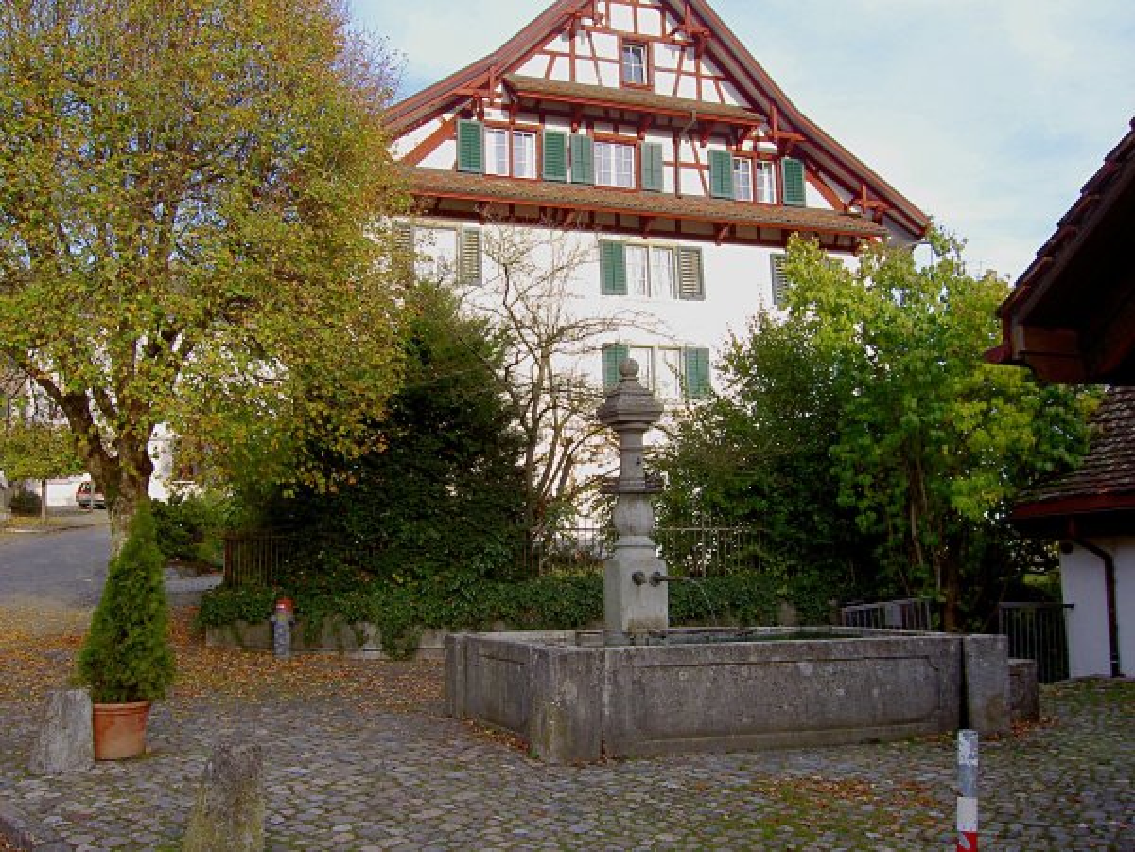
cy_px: 426
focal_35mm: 34
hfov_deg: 54.0
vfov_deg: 41.8
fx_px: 1115
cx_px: 568
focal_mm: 5.6
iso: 50
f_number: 4.7
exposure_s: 1/100
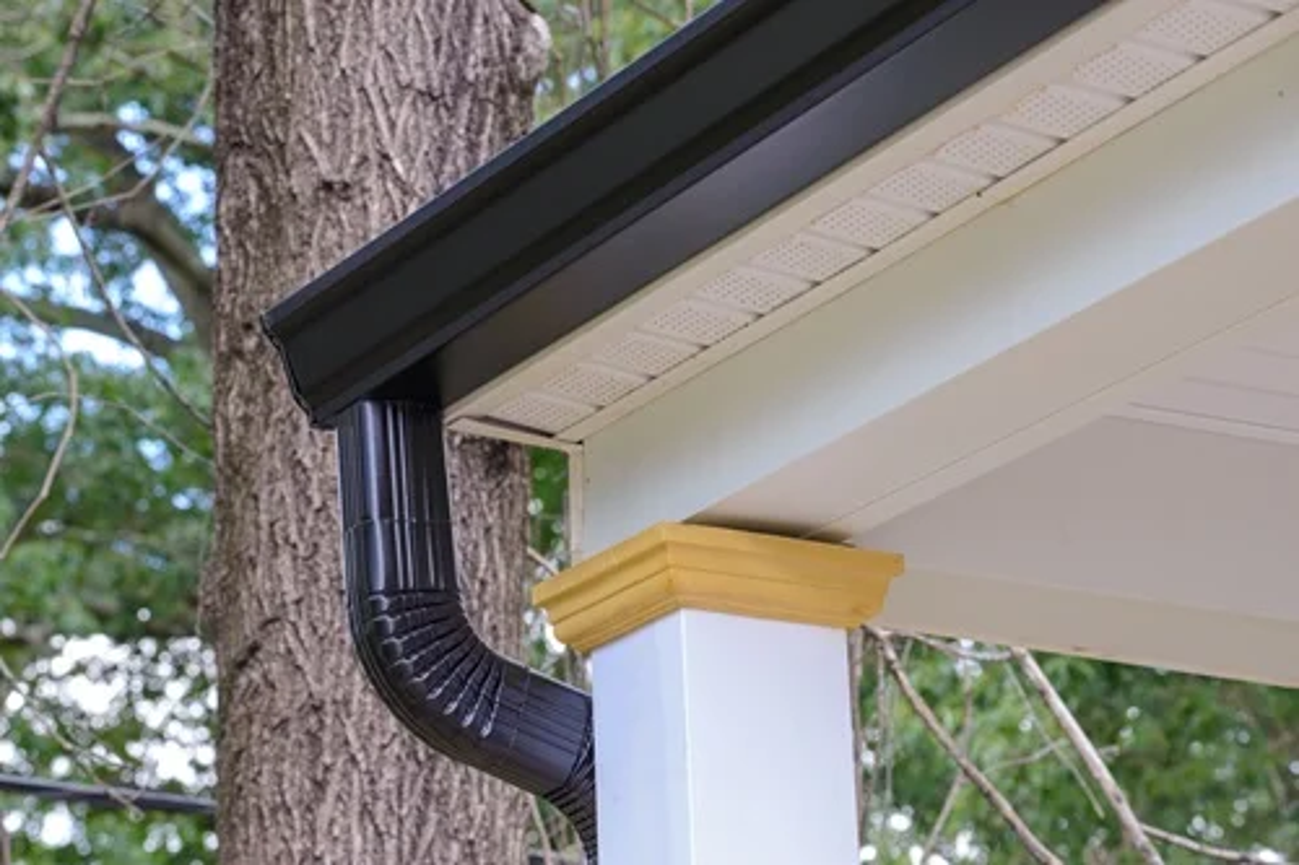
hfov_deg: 15.2
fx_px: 4869
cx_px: 650
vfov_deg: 10.2
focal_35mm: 135
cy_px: 432
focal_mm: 135
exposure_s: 1/100
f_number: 9
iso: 1100
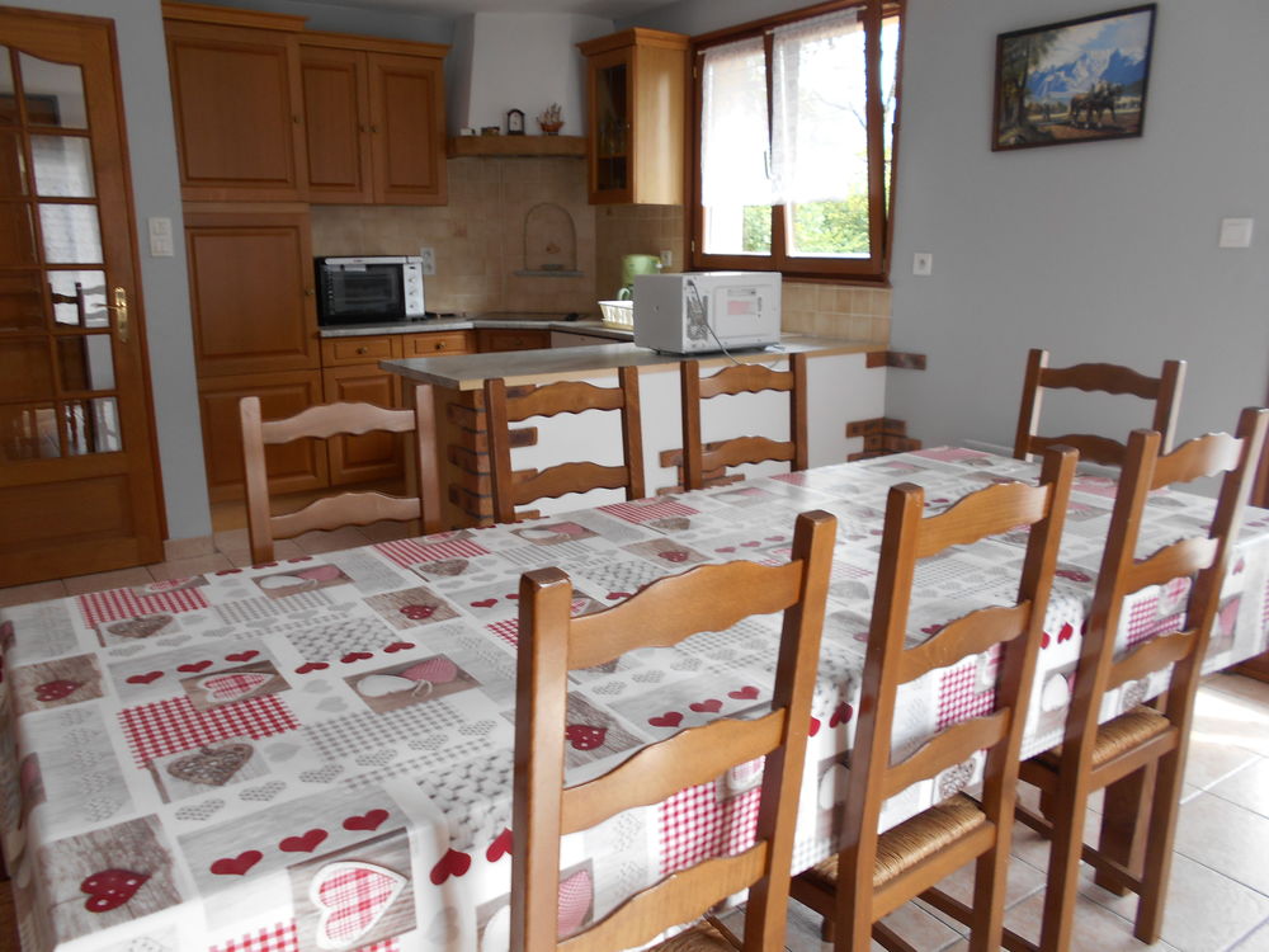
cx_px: 634
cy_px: 476
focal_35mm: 26
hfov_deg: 67.3
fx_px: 953
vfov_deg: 53.1
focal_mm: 4.6
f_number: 3.2
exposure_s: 1/30
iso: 80
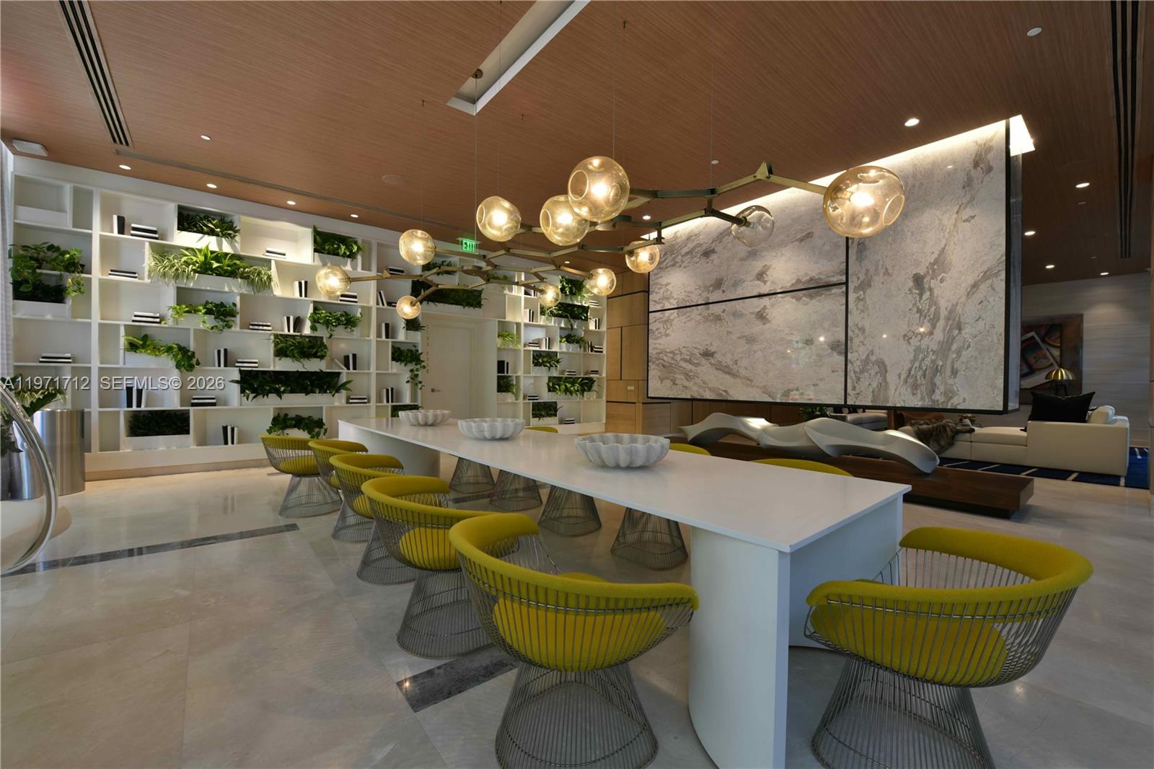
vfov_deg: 81.2
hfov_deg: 104.3
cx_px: 577
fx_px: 449
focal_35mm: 14
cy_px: 384
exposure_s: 1/5
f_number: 10
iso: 200
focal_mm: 14
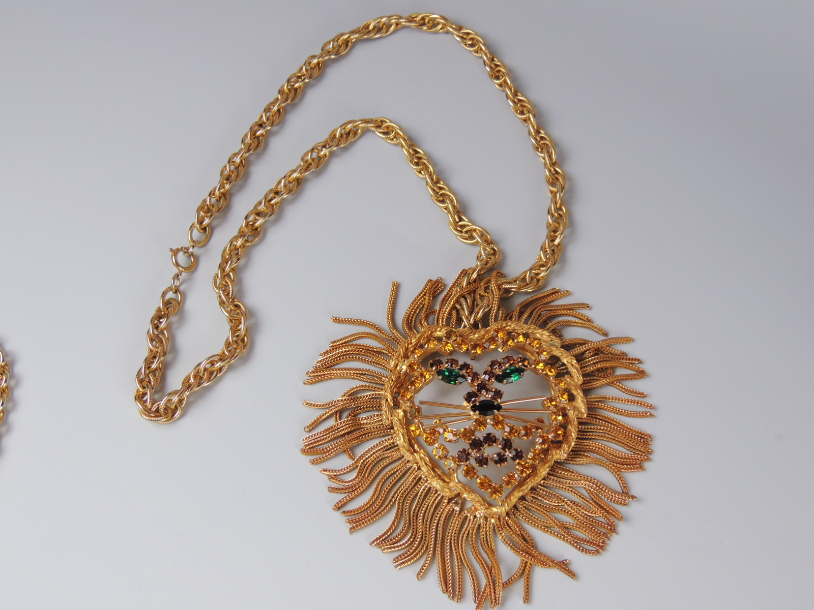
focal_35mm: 47
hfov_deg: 40.4
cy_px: 305
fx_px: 1105
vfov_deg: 30.9
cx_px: 407
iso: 100
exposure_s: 1/60
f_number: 3.5
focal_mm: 8.3
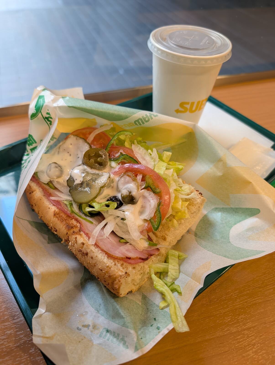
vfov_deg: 71.5
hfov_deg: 56.9
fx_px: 254
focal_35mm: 24
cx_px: 138
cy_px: 182
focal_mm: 6.9
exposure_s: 1/60
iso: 108
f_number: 1.68
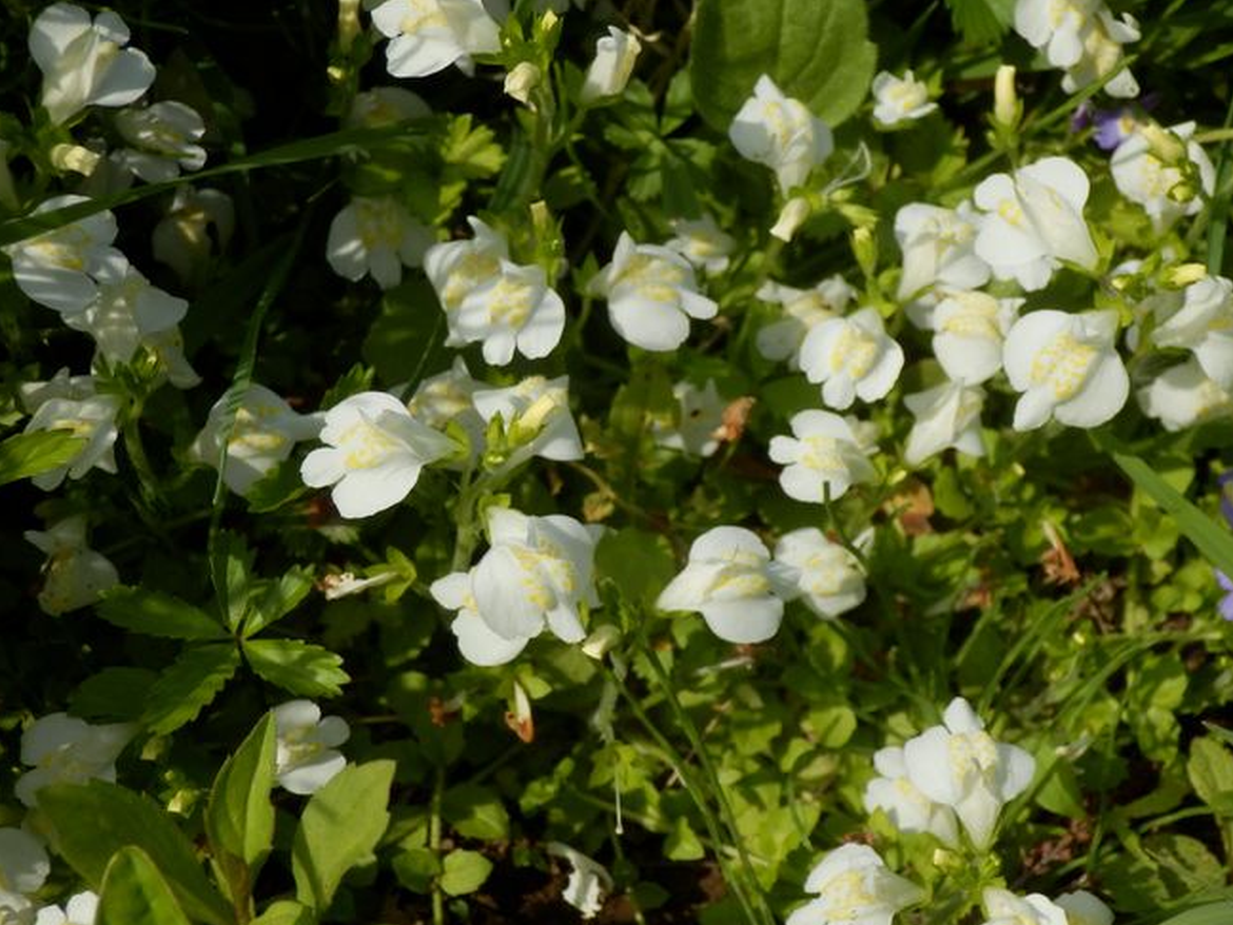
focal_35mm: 63
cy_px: 491
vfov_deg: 23.3
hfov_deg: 30.7
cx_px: 691
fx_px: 2244
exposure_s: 1/640
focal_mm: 9.1
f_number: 4.4
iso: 80
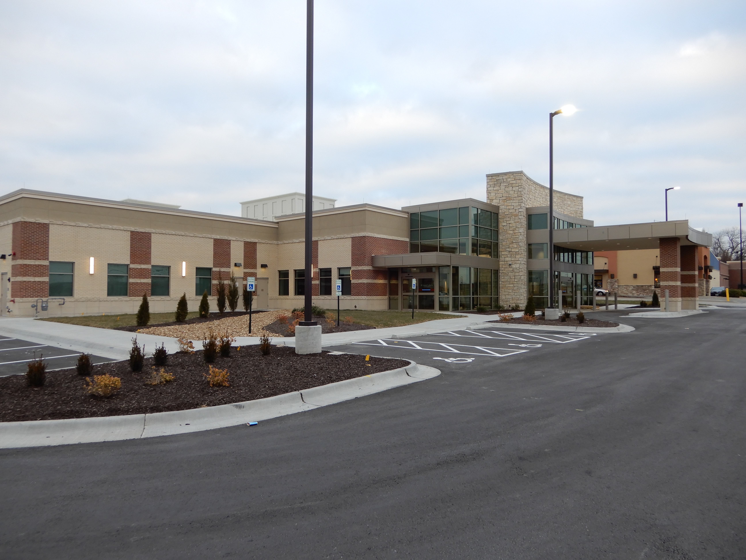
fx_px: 517
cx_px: 373
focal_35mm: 24
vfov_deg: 56.8
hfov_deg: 71.6
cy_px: 280
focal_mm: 4.3
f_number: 3.4
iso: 80
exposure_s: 1/60
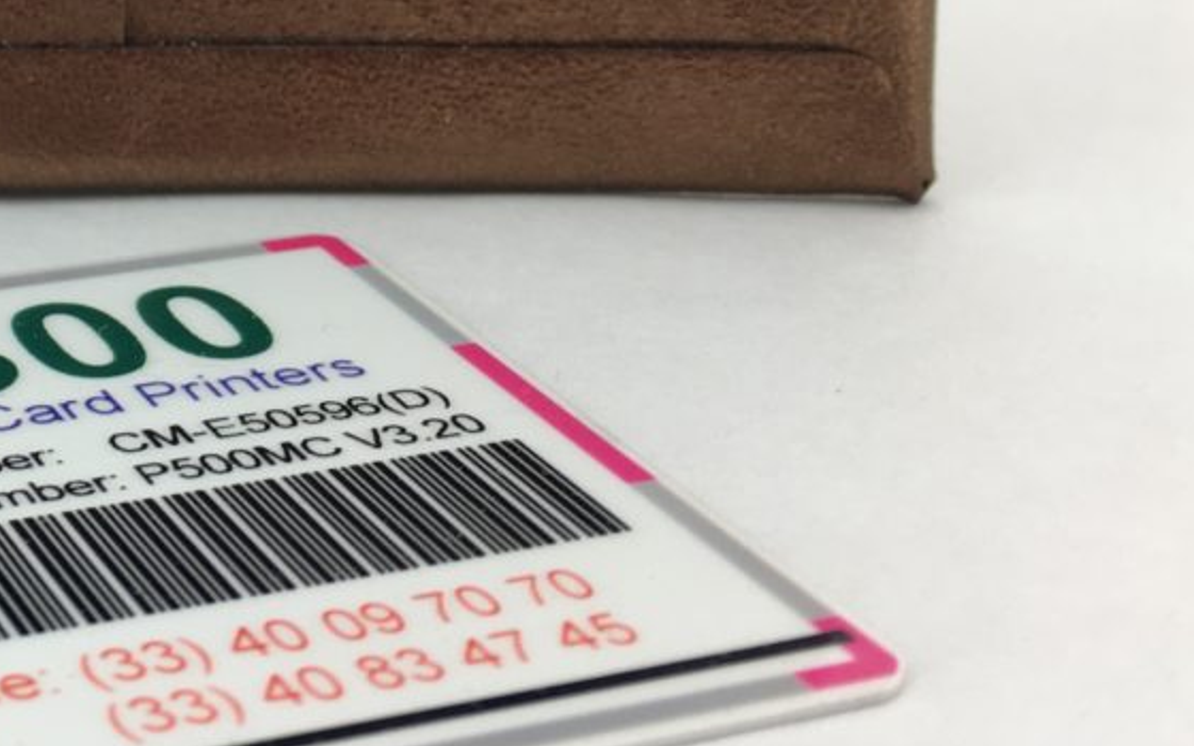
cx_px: -138
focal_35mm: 75
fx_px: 2441
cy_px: 85
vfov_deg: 17.2
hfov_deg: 25.4
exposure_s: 1/60
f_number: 2.2
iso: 25
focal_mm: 4.15
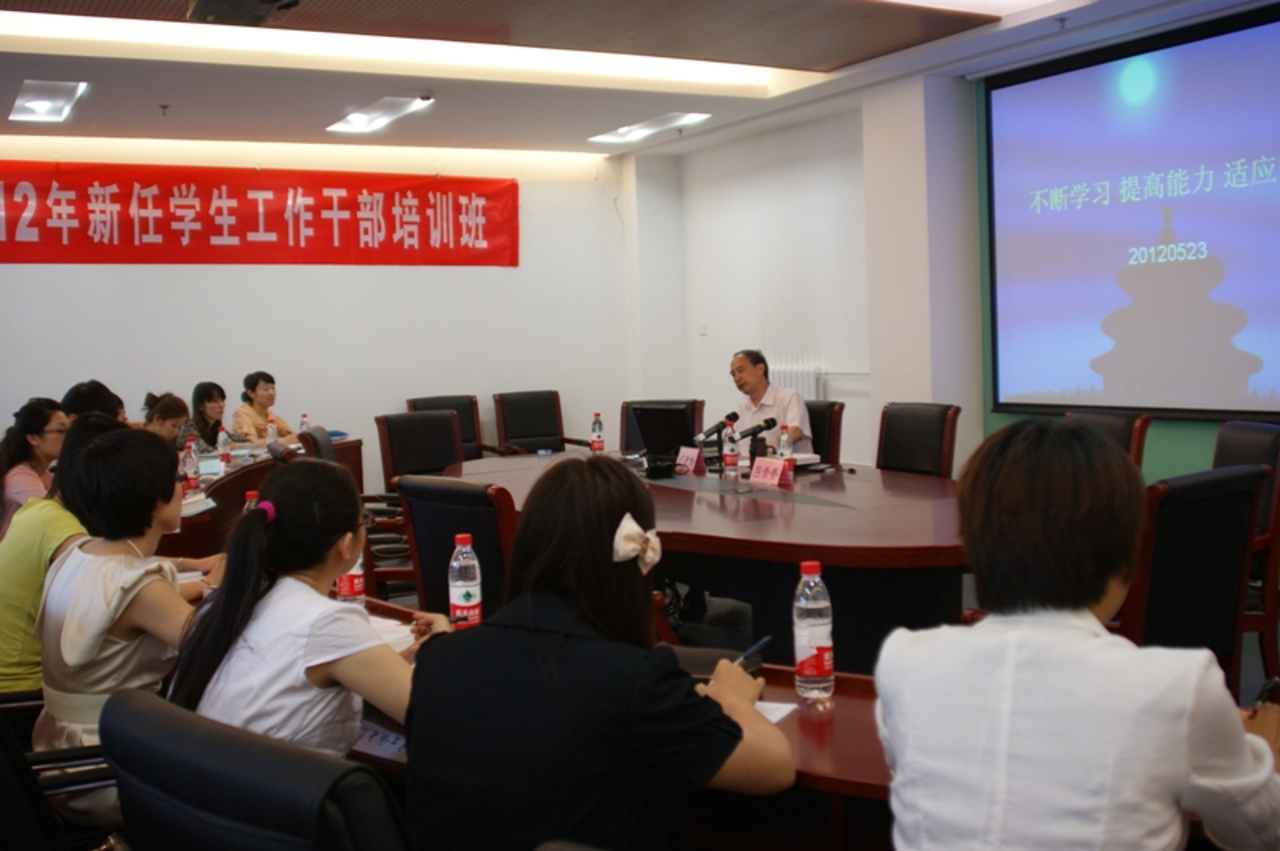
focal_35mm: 36
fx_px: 1279
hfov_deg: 53.2
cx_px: 640
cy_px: 426
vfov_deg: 36.8
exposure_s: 1/40
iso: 250
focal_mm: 24
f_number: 3.5
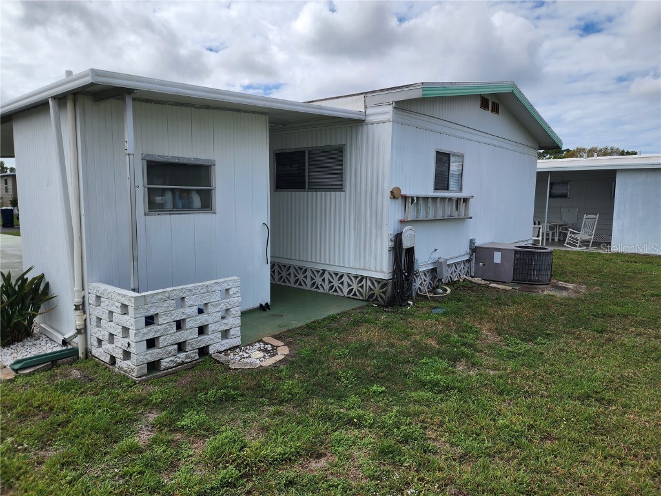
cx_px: 330
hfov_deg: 73.9
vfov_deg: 58.9
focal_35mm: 23
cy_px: 248
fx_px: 439
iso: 12
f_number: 1.8
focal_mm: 6.4
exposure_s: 1/1550
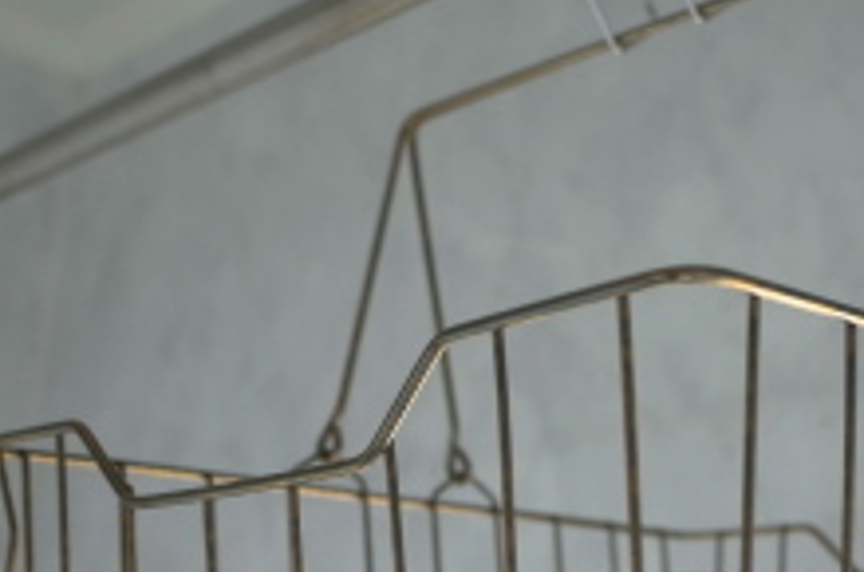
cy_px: 487
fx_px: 1533
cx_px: 655
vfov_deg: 20.8
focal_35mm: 64
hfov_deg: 30.9
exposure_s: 1/40
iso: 125
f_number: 3.5
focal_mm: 18.3
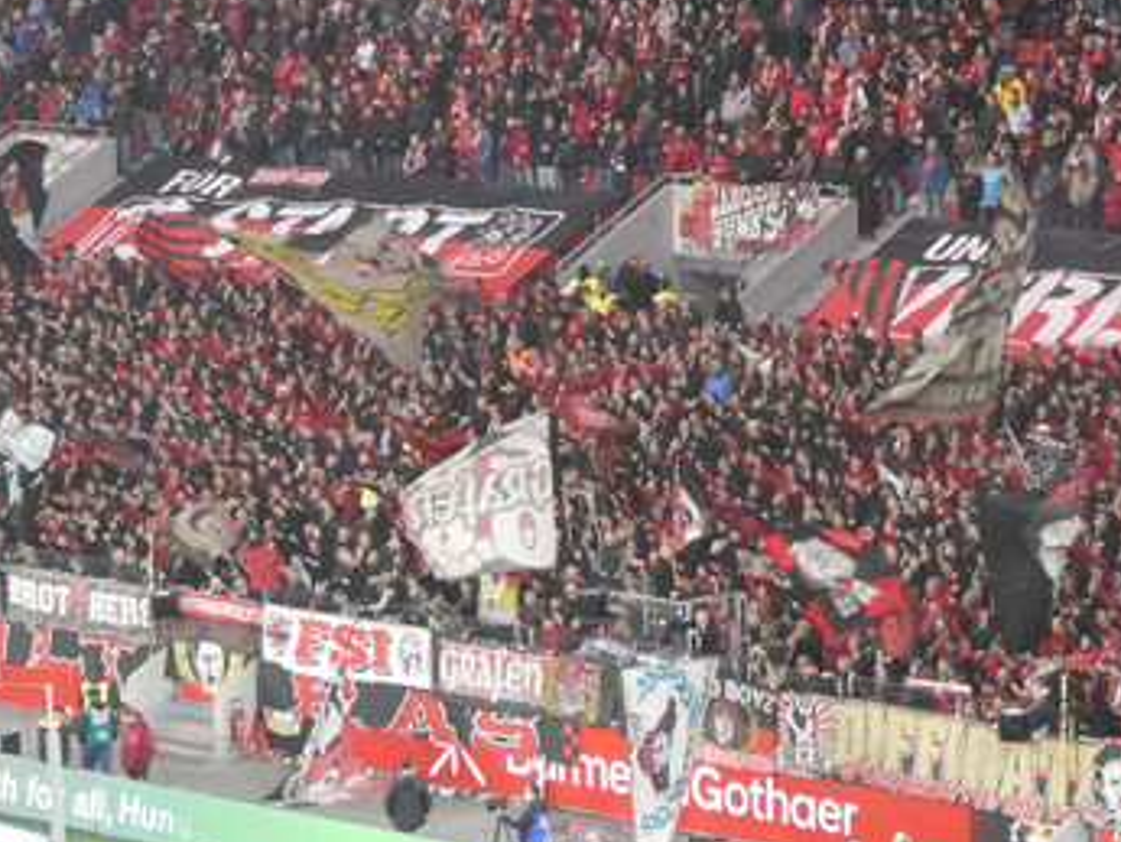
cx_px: 481
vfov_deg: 8.9
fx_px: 5410
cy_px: 260
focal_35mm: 167
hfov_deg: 11.8
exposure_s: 1/80
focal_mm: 16.1
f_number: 4.9
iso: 1000
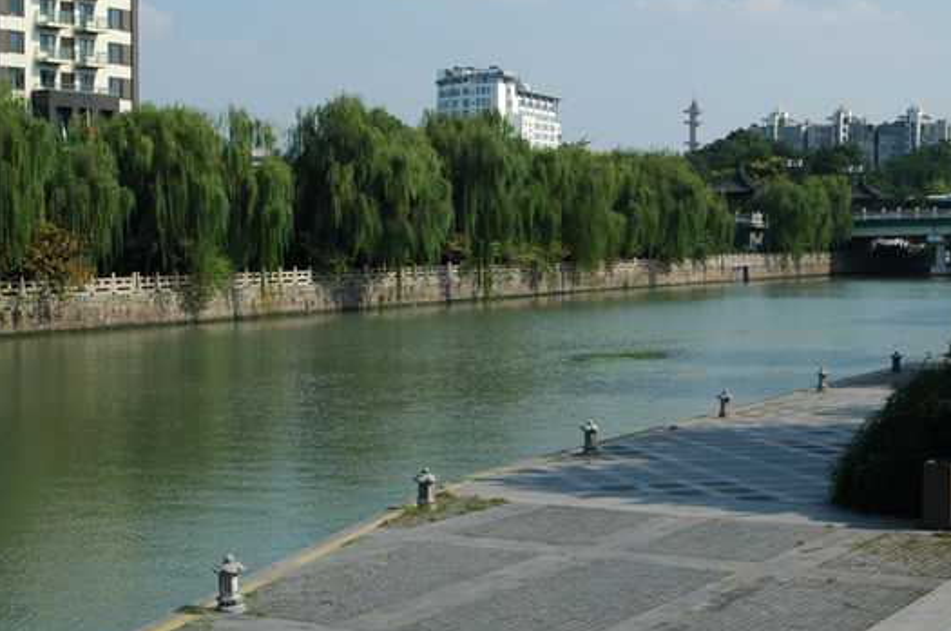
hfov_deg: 31.4
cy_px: 318
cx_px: 417
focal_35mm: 64
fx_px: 1688
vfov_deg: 21.2
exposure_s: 1/320
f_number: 11
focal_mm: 28
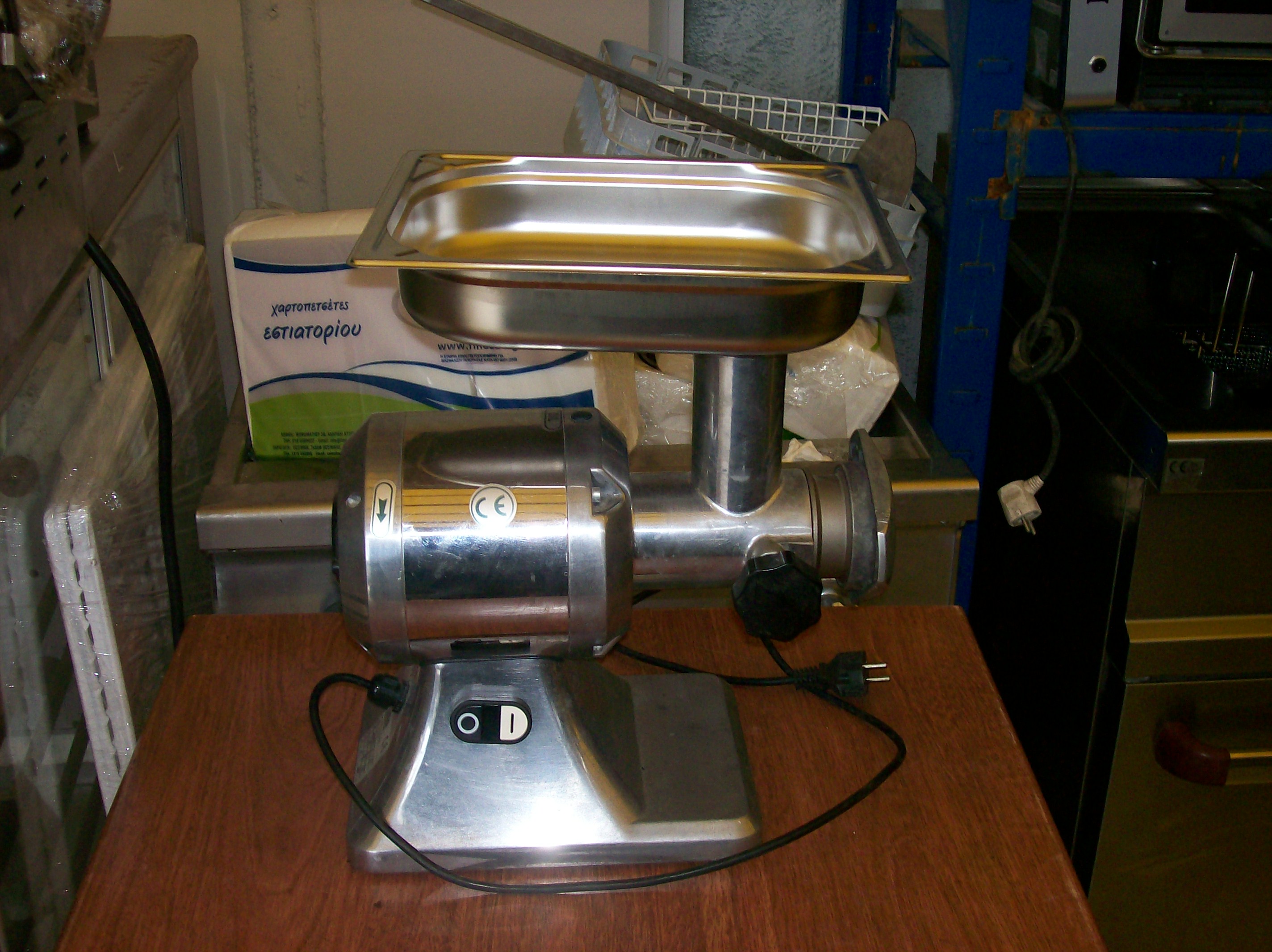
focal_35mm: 45
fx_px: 1652
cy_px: 476
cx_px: 636
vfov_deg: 32.1
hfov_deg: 42.1
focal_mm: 7.6
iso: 80
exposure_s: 1/73.1
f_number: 3
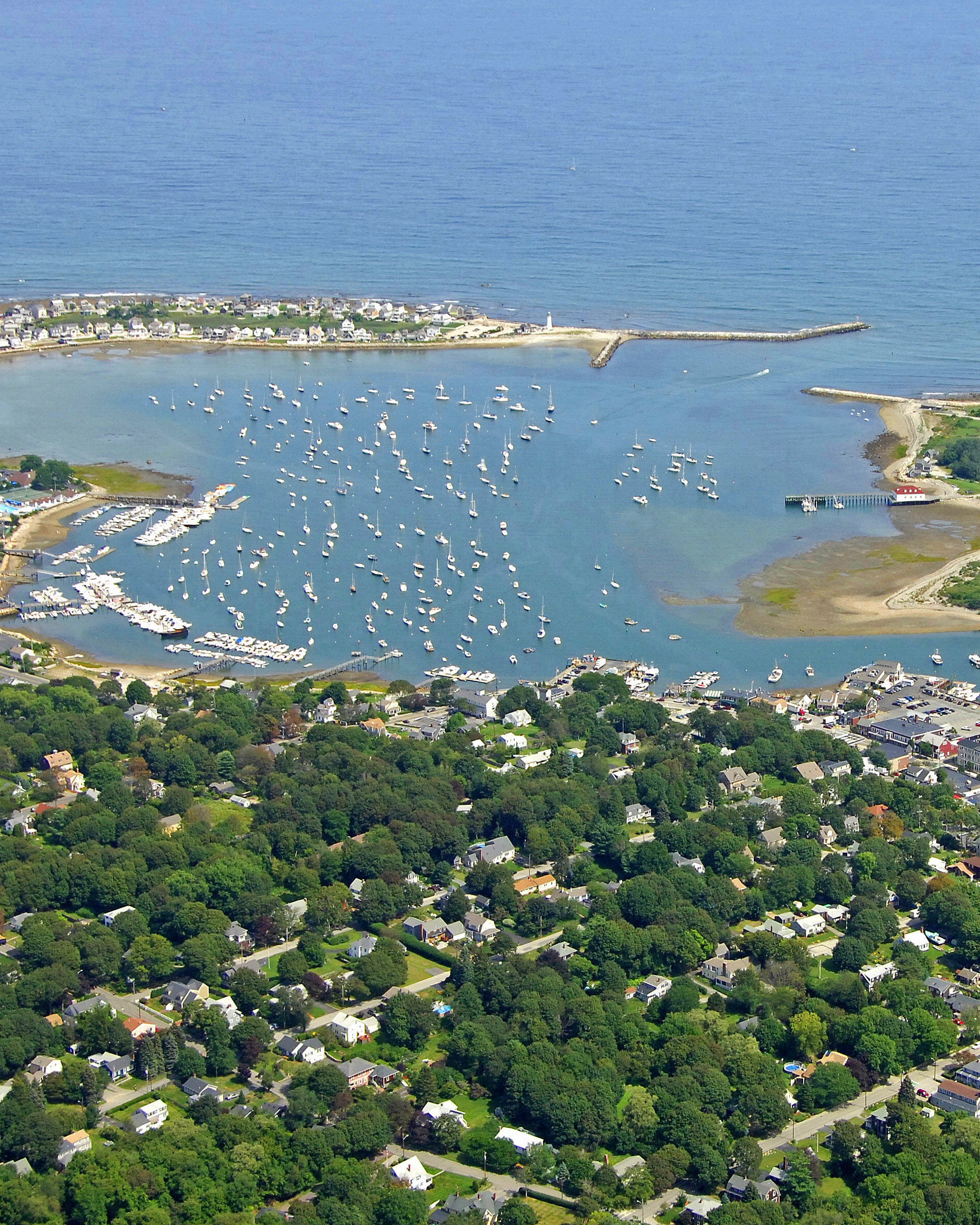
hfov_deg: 18.8
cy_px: 601
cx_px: 792
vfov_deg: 23.6
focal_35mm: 81
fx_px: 2936
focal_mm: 32
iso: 400
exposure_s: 1/1000
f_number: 6.3
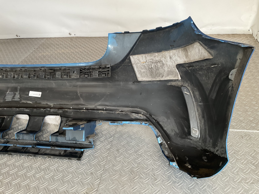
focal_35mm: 29
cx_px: 130
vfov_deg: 48.2
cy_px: 97
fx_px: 217
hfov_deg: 61.7
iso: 50
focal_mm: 3
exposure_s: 1/100
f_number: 1.8
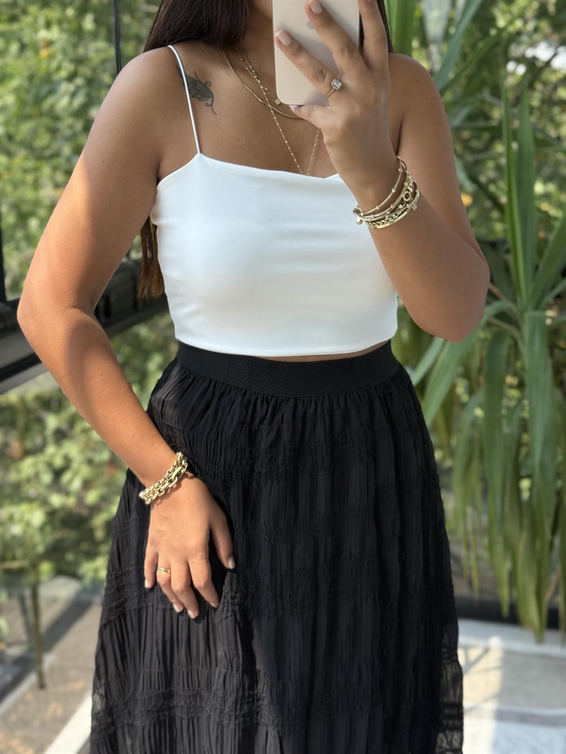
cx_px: 283
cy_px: 377
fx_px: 1046
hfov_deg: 30.3
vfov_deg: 39.7
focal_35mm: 48
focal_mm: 6.76
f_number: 1.78
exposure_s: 1/681
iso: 64
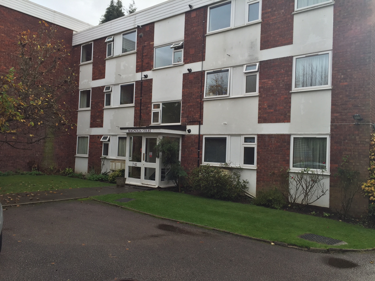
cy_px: 140
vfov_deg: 48.2
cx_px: 188
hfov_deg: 61.7
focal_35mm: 29
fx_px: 314
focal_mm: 4.15
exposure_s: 1/581
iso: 32
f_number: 2.2
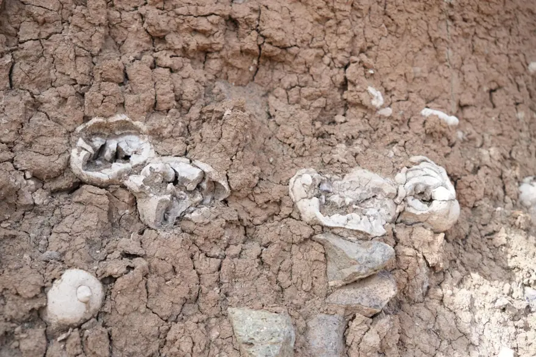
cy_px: 178
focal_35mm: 24
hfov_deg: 73.8
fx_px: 357
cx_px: 268
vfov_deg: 53.1
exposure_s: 1/400
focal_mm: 24
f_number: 6.3
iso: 100
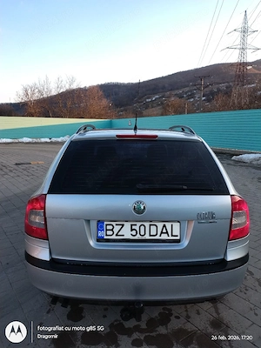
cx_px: 130
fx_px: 251
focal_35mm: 25
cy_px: 174
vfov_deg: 69.4
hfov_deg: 54.9
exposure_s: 1/256
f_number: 1.7
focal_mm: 4.71
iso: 143
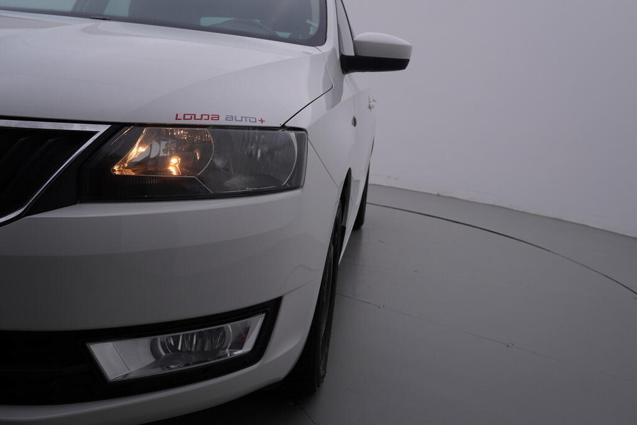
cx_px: 318
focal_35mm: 36
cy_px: 212
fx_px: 637
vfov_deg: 36.9
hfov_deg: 53.1
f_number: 5.6
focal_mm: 24
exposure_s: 1/125
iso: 125
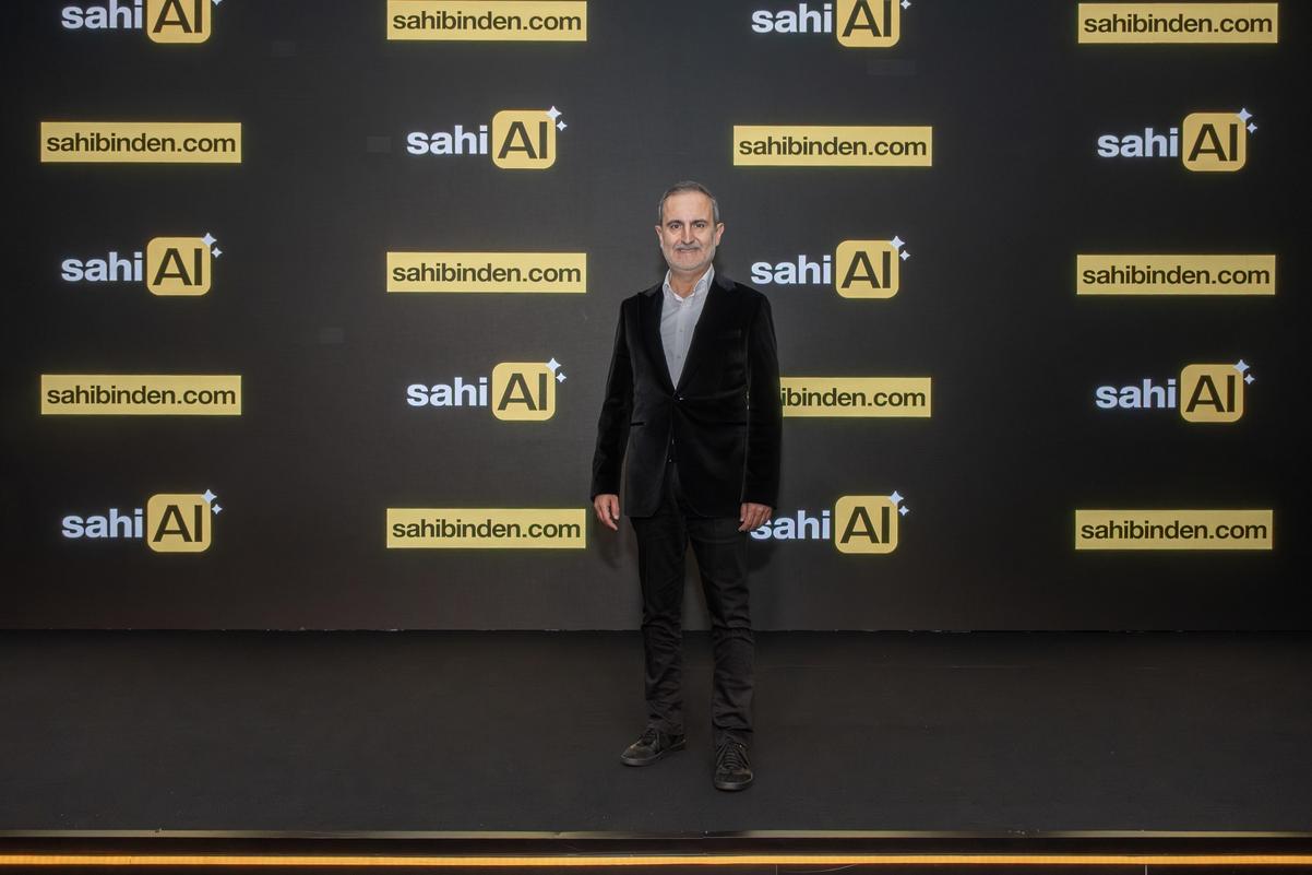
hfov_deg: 67.4
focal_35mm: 27
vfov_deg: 47.9
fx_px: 984
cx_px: 656
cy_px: 438
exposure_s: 1/125
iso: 2000
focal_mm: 17.7
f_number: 5
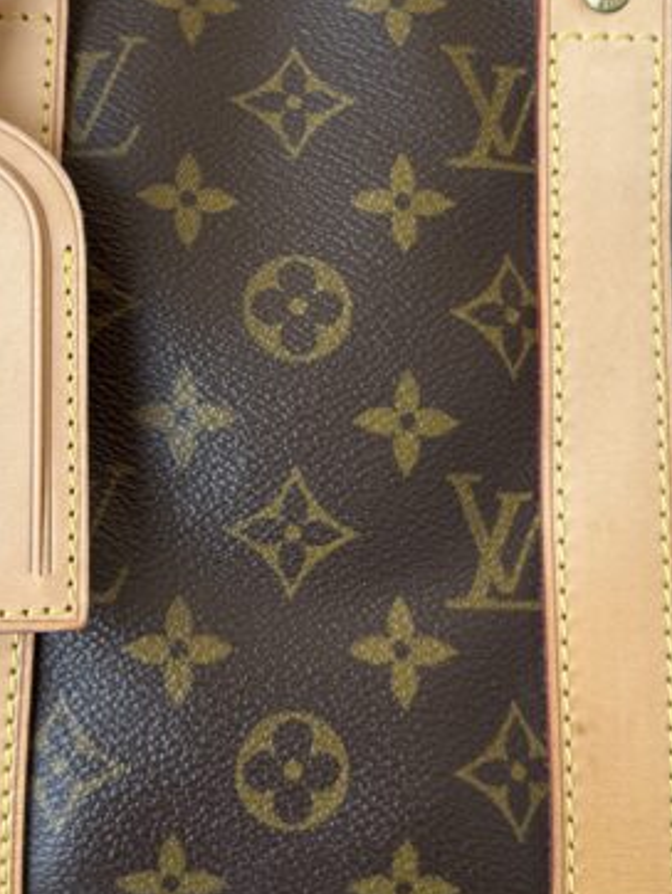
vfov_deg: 35.9
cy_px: 328
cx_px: 185
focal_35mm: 53
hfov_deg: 27.3
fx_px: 1370
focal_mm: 6.76
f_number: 1.78
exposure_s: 1/120
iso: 50
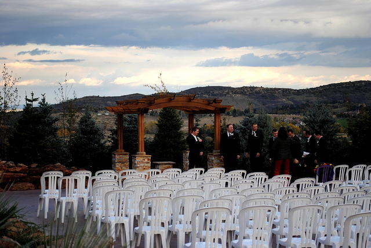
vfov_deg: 18.2
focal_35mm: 75
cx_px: 186
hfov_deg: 27.0
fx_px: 774
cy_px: 124
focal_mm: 50
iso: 100
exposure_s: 1/125
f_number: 5.6
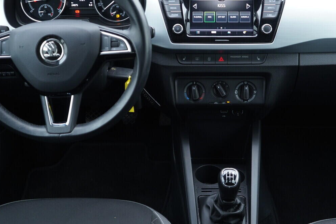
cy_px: 89
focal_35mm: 52
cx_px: 173
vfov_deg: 25.9
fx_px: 485
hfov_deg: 38.2
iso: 320
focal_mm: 24
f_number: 2.8
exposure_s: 1/40
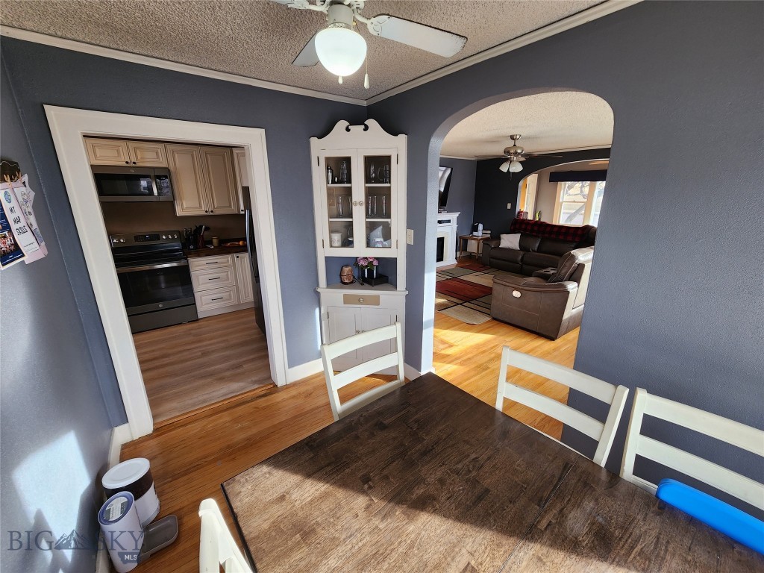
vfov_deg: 89.9
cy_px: 286
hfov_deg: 106.2
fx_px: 287
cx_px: 382
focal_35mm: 13
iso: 64
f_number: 2.2
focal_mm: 2.2
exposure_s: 1/60
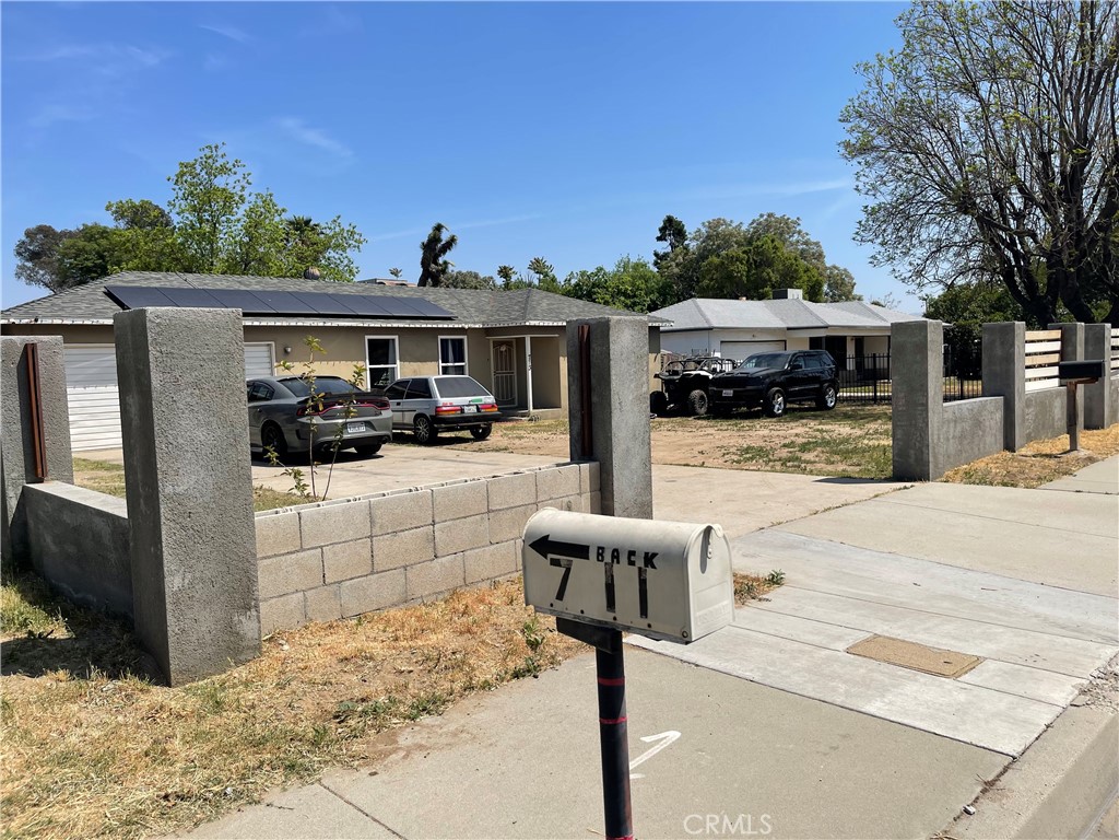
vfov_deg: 54.9
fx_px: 808
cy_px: 420
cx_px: 560
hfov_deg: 69.4
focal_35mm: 25
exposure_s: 1/5128
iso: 32
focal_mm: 5.1
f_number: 1.6
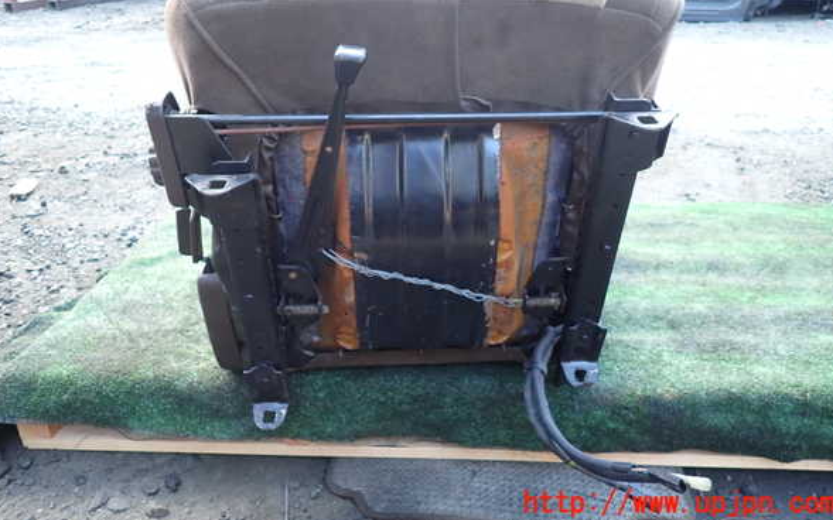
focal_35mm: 27
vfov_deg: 45.7
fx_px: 613
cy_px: 203
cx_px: 419
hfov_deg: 68.4
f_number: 2
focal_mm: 4.5
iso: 200
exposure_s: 1/60
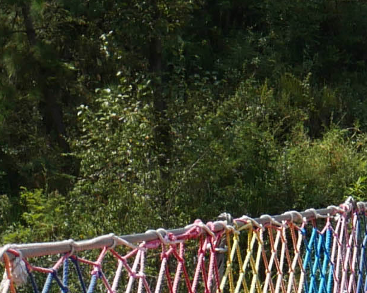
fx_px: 3171
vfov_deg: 5.2
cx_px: 548
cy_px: 663
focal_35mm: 292
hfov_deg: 6.5
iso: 200
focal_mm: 20
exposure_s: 1/400
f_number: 9
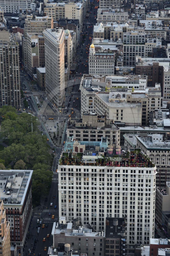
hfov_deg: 13.7
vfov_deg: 20.4
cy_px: 128
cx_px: 85
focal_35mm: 100
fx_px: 710
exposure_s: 1/160
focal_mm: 100
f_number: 4
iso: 800
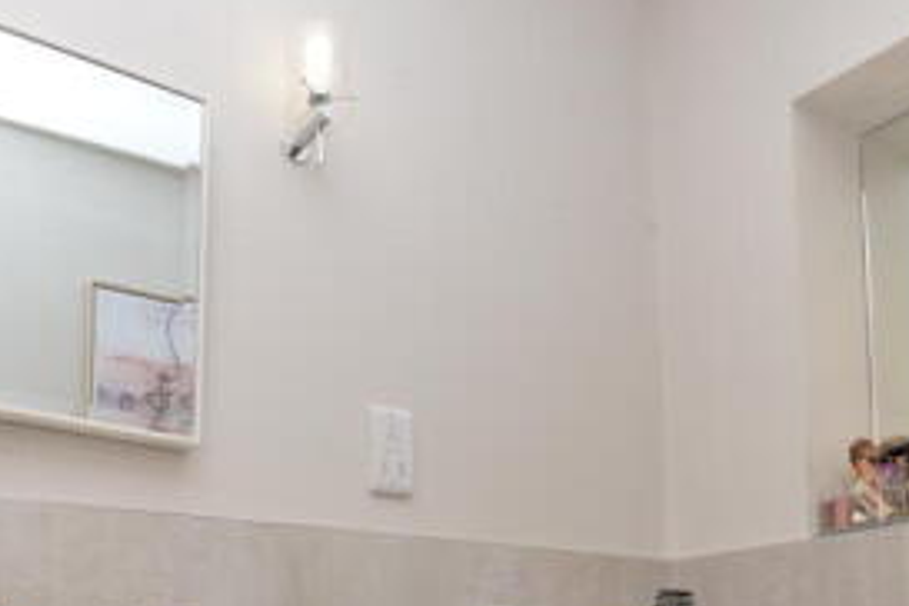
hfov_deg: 51.8
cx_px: 278
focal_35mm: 36
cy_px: 658
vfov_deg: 32.6
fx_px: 909
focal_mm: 15
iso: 500
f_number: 10
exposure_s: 1/60
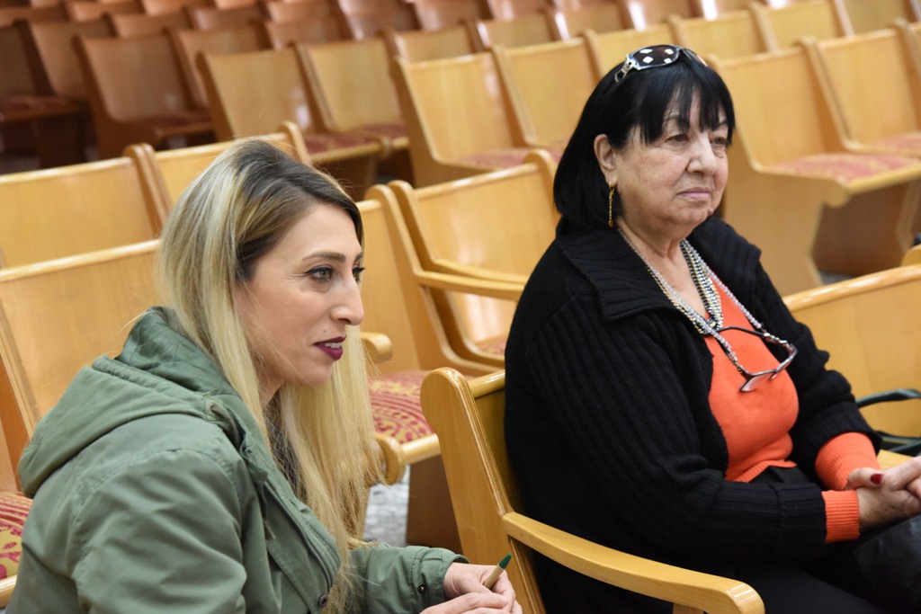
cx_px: 460
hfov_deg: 27.0
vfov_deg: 18.2
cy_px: 307
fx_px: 1919
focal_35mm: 75
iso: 6400
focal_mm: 75
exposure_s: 1/125
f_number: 5.6
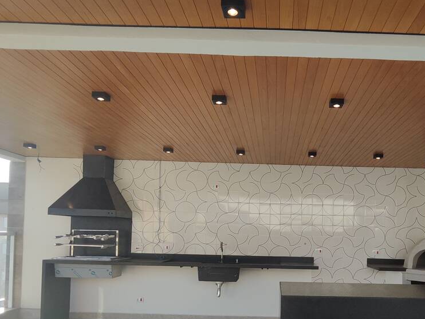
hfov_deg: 57.4
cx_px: 274
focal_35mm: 31
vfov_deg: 44.7
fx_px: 381
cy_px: 215
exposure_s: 1/552
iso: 50
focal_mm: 1.65
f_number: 2.2
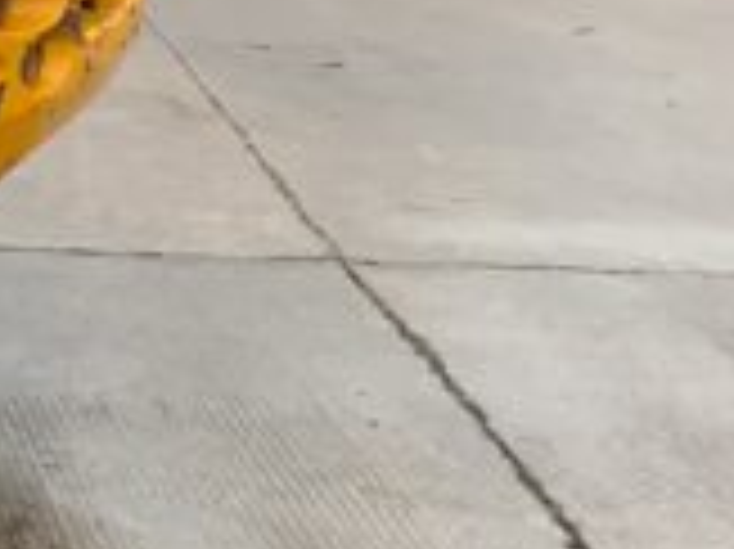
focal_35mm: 114
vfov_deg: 12.3
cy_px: -288
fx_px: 2415
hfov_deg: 15.0
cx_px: -594
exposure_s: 1/325
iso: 16
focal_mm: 3
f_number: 1.8
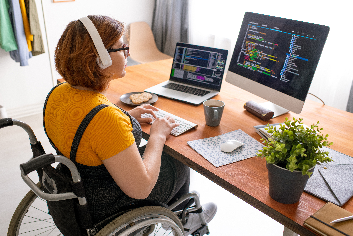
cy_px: 118
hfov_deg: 54.4
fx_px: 343
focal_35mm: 35
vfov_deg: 37.9
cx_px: 176
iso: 400
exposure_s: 1/125
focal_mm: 35
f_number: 4
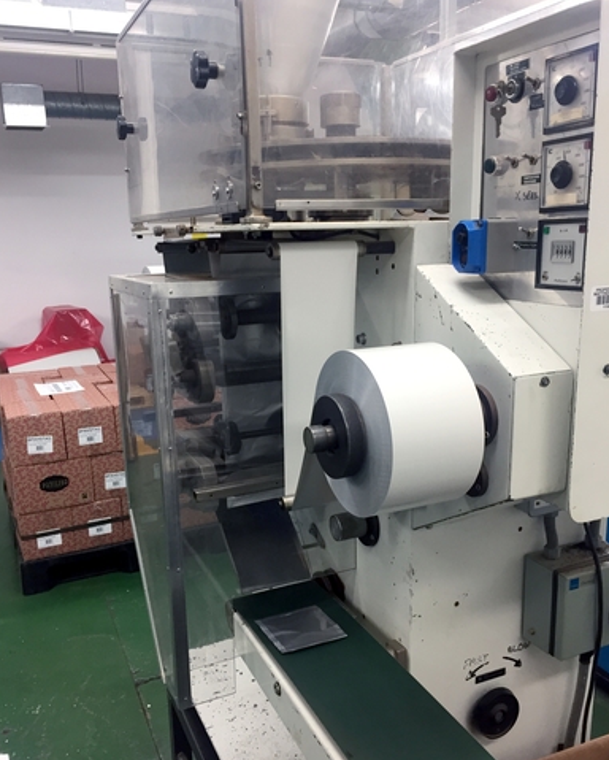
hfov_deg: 47.2
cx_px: 301
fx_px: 698
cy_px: 405
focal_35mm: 31
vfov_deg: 57.1
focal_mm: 4.15
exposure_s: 1/33
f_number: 2.2
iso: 50
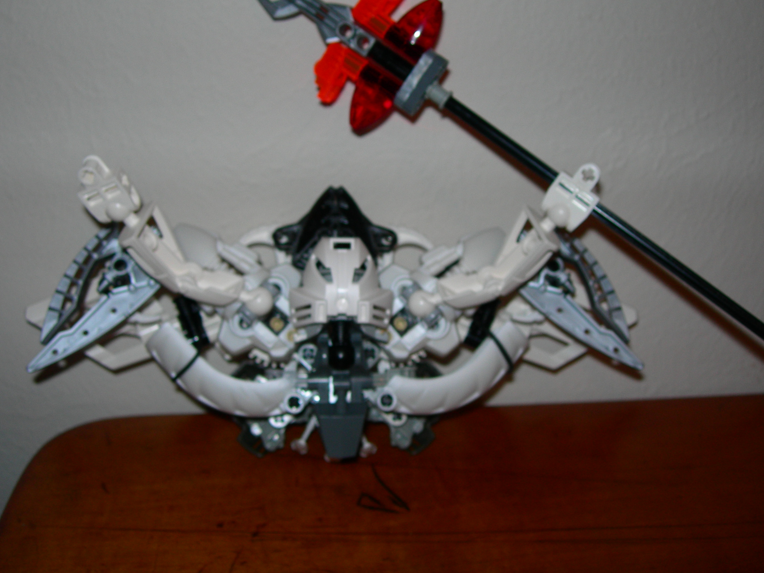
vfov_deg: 33.6
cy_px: 256
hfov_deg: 43.8
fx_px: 949
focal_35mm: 43
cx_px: 371
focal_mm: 7.8
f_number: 2.8
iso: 50
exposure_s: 1/60.1
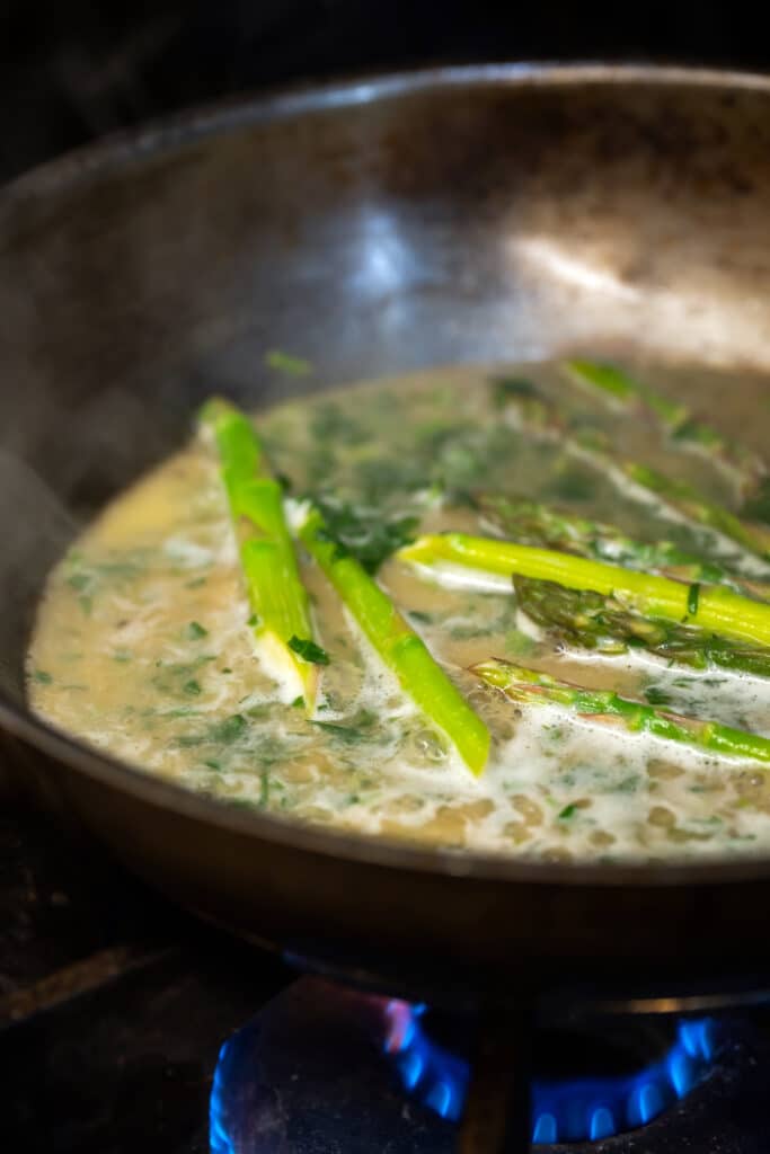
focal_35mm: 94
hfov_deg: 14.6
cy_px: 577
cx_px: 385
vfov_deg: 21.7
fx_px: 3015
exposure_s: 1/80
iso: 400
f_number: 4
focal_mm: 94
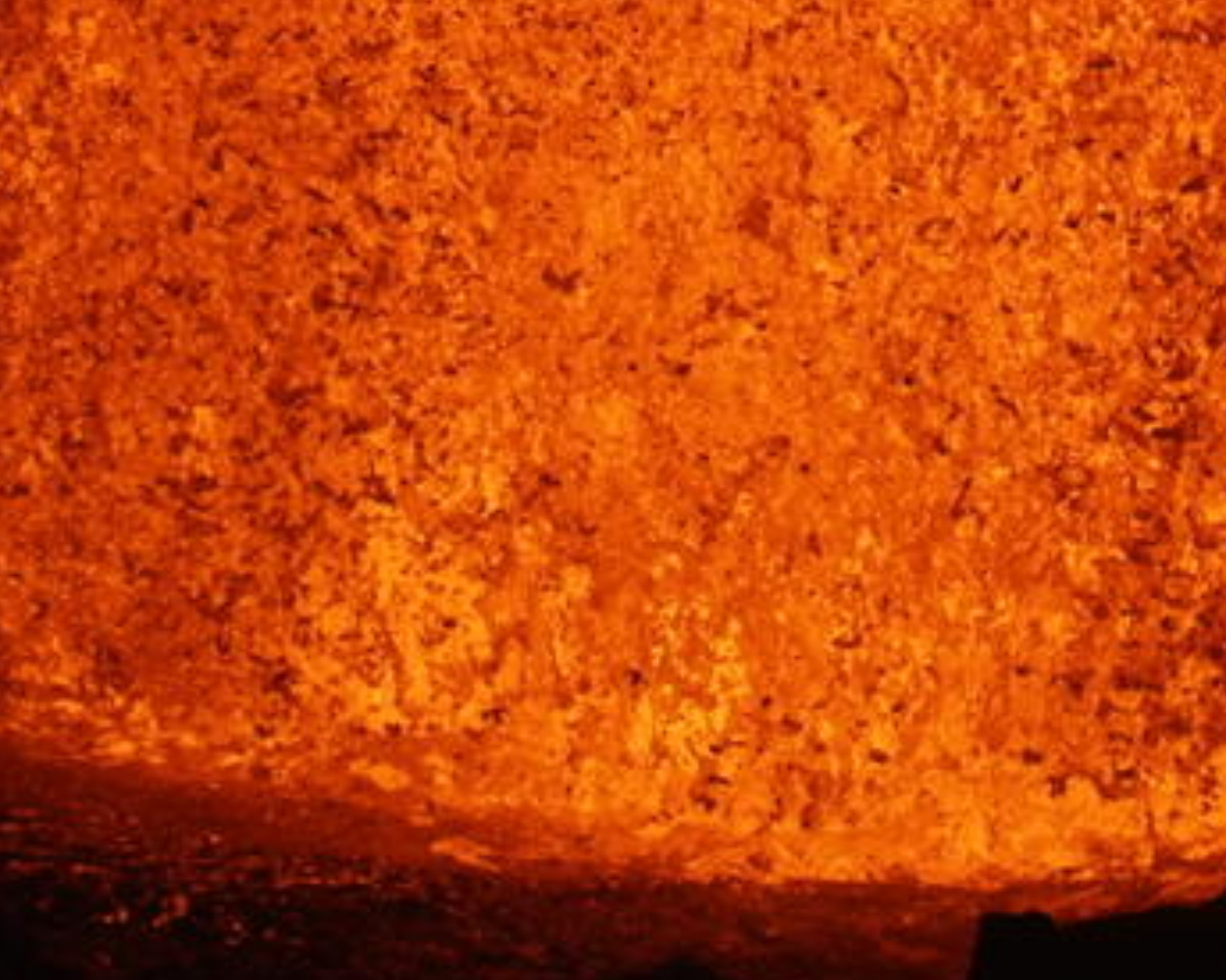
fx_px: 19697
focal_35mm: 543
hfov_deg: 3.6
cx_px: 980
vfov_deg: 2.8
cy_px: -463
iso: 640
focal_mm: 149
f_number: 6.3
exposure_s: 1/800
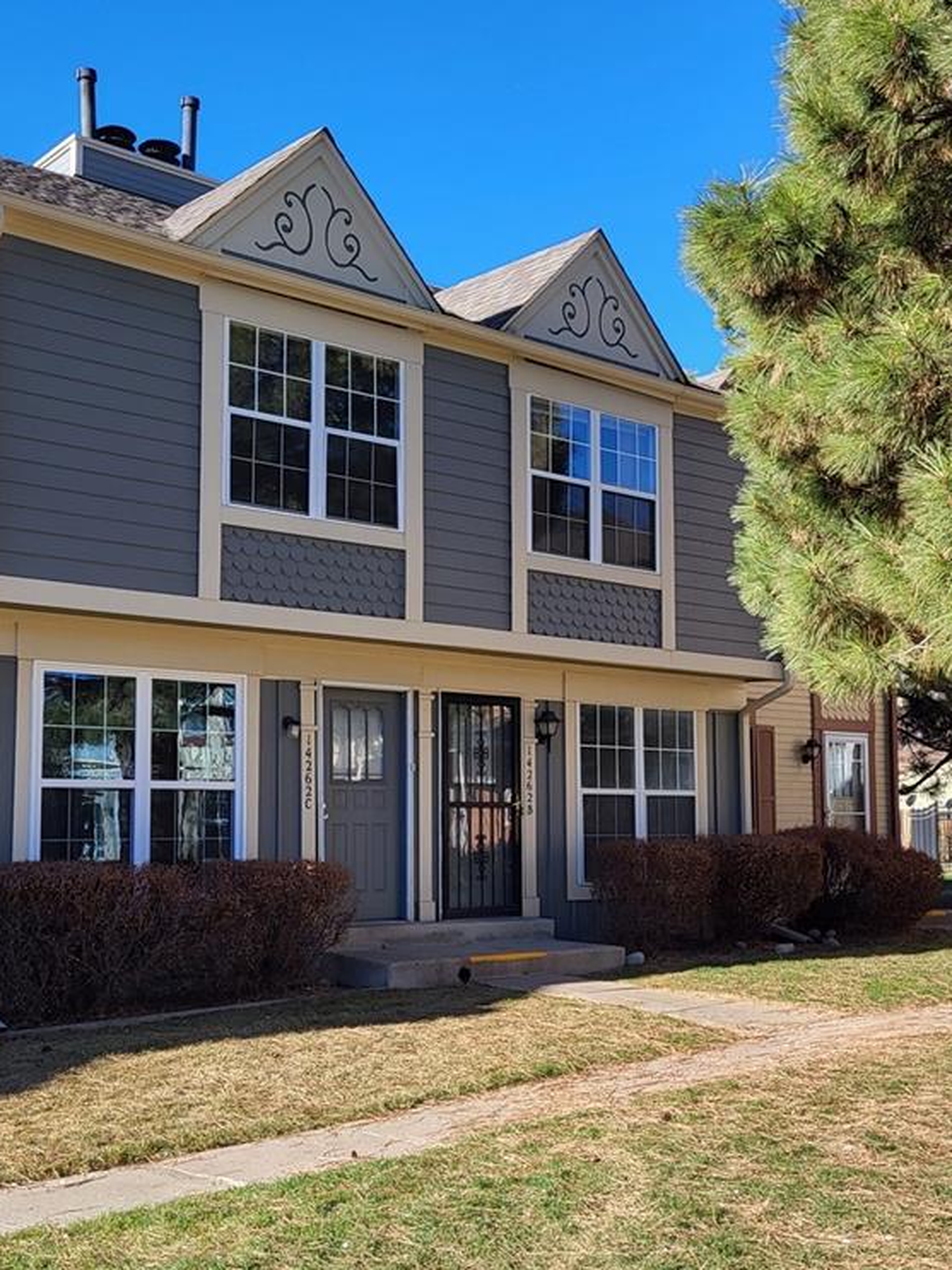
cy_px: 684
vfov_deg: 44.8
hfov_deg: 34.2
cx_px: 564
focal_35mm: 42
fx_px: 1541
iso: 40
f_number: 1.8
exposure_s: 1/1078
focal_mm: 5.4
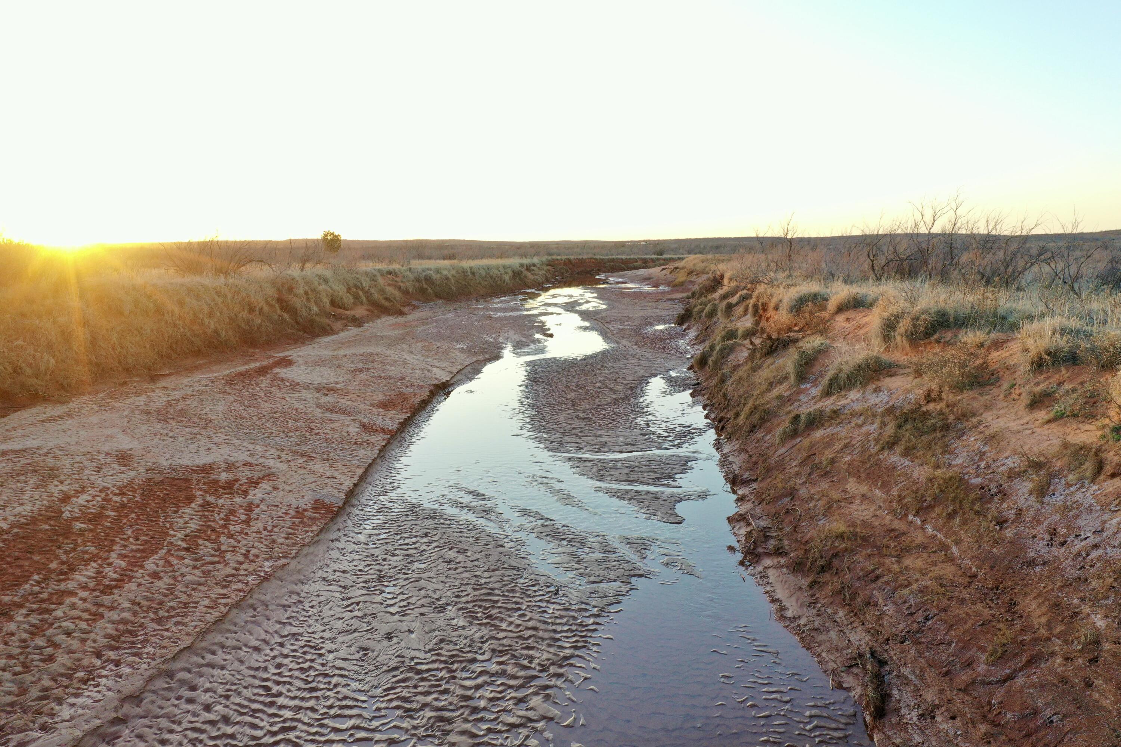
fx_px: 872
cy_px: 374
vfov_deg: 46.4
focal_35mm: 28
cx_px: 560
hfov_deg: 65.5
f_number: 4.5
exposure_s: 1/100
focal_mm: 10.26
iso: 200
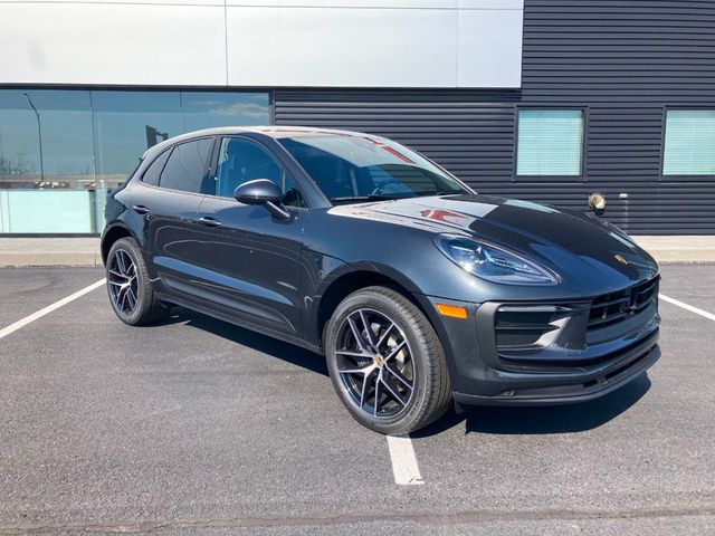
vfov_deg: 49.7
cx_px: 358
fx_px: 578
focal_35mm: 28
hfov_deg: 63.4
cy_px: 268
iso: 20
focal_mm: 3.99
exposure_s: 1/1230
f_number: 1.8
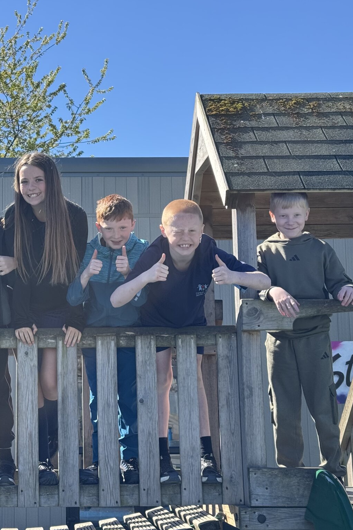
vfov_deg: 30.1
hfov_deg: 19.9
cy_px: 264
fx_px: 986
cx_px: 27
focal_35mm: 67
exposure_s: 1/1490
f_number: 1.78
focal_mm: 6.76
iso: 64
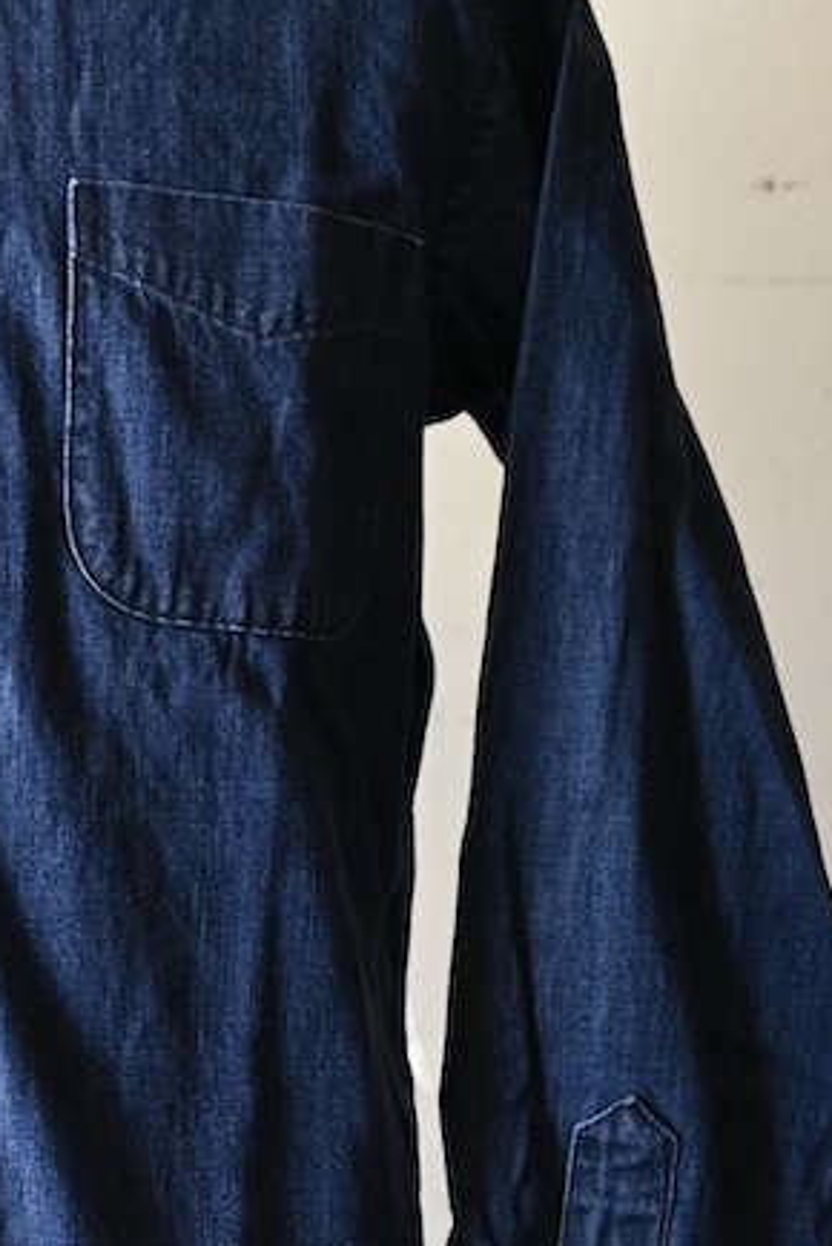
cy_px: 594
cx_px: -80
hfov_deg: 11.7
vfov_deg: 17.6
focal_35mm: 116
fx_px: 4015
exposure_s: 1/40
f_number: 2.8
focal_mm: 28
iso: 100
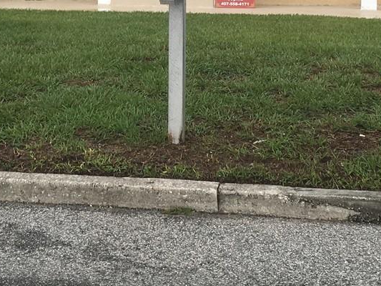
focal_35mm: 87
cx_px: 139
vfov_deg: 16.5
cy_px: -29
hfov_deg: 22.4
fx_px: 958
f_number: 2.2
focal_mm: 4.15
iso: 25
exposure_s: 1/884
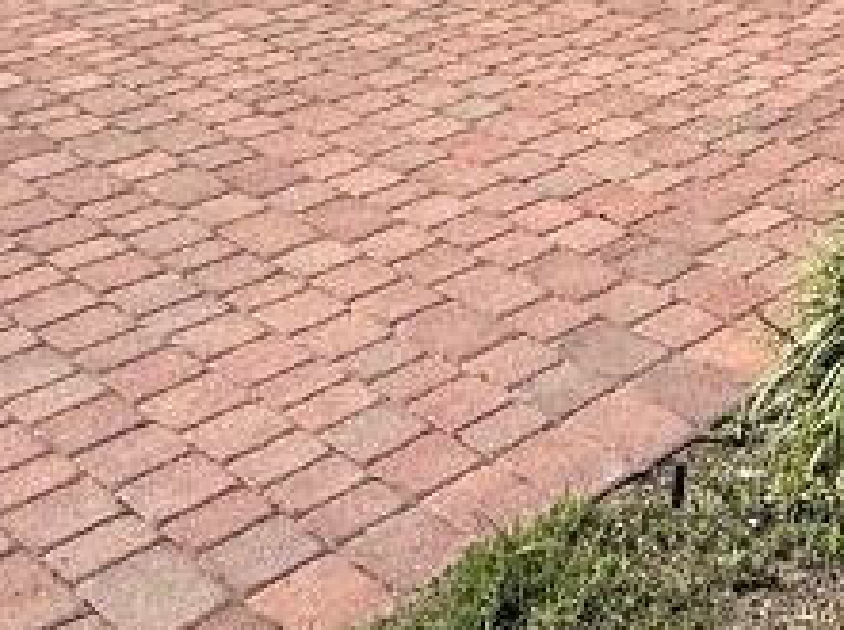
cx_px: 966
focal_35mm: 65
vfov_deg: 17.4
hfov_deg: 27.0
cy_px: -565
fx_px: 1582
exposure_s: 1/1848
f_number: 2.2
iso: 50
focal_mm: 2.22
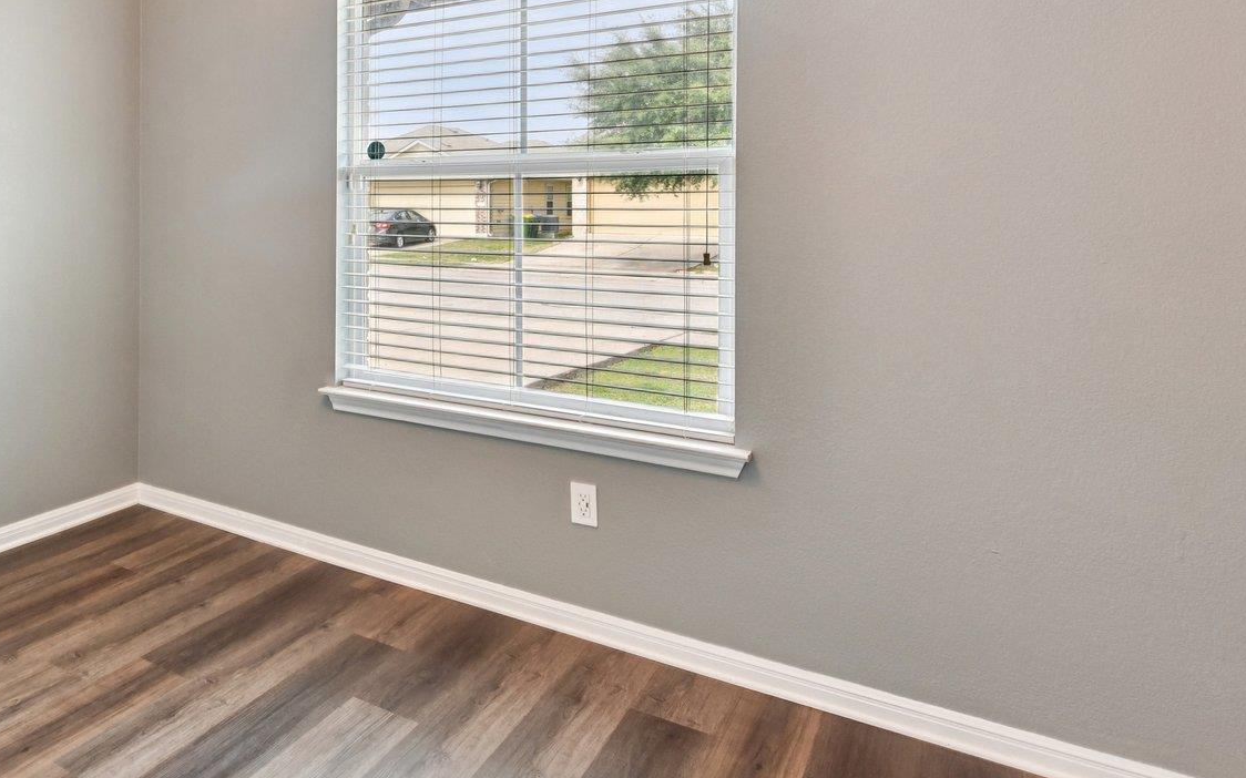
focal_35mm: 26
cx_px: 167
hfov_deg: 61.4
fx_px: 883
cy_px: 222
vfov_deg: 46.3
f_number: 8
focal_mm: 14
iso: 220
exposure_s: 1/15
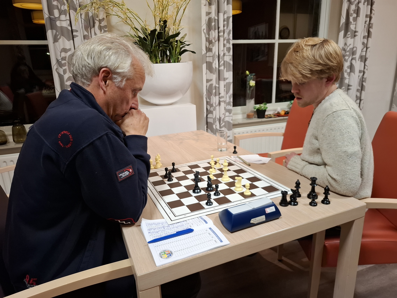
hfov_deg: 73.9
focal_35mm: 23
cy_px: 149
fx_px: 264
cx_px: 198
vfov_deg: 58.9
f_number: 1.8
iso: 320
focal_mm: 5.54
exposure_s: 1/50
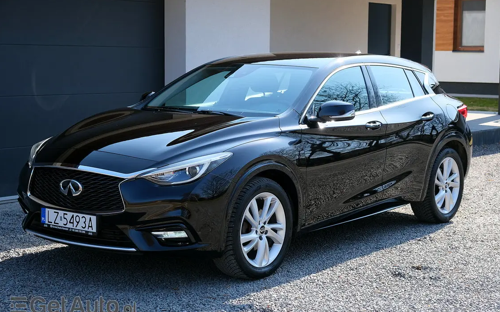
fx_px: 967
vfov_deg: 18.3
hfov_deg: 29.0
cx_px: 251
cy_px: 159
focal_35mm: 71
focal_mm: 46.3
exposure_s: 1/320
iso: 320
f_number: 5.6
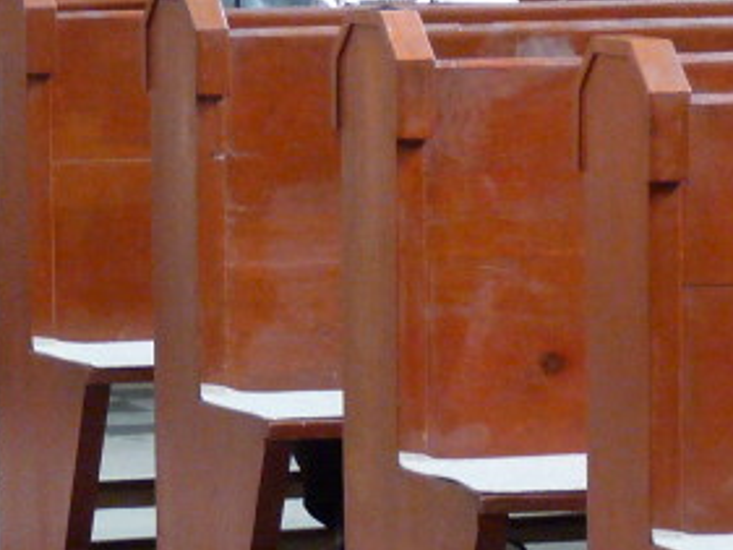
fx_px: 6609
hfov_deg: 6.3
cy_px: 10
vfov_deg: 4.8
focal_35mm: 312
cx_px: 277
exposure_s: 1/40
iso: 400
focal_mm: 13.8
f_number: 3.4
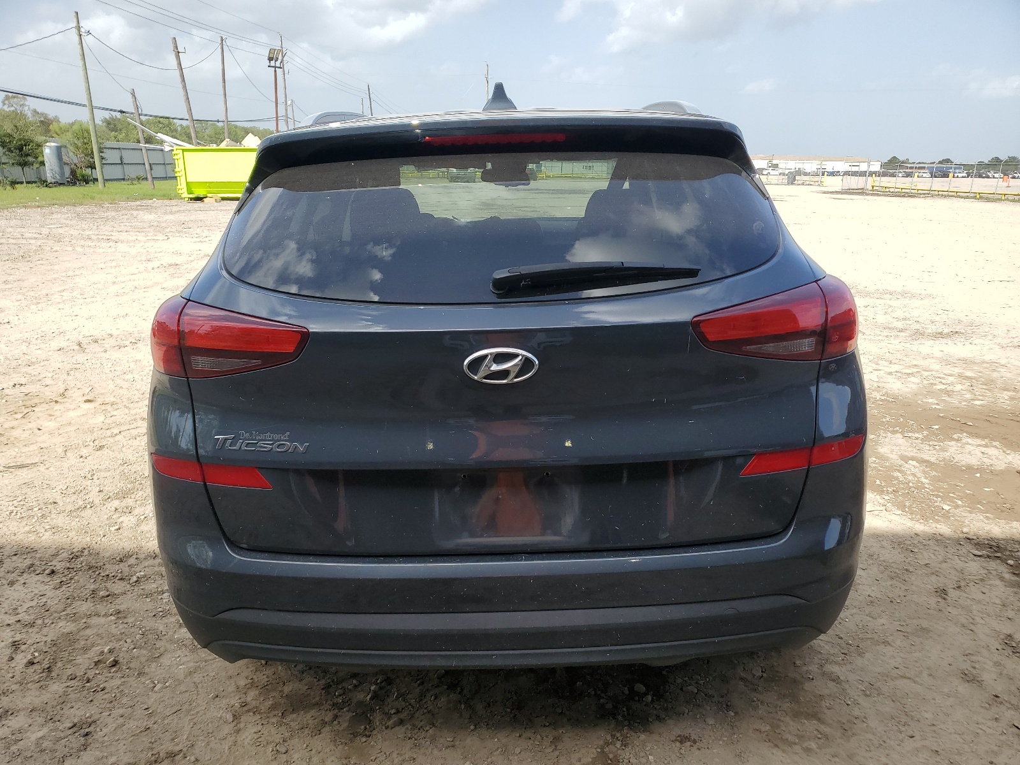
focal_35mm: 26
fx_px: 766
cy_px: 382
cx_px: 510
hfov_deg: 67.3
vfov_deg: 53.1
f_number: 1.5
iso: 50
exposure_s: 1/1667
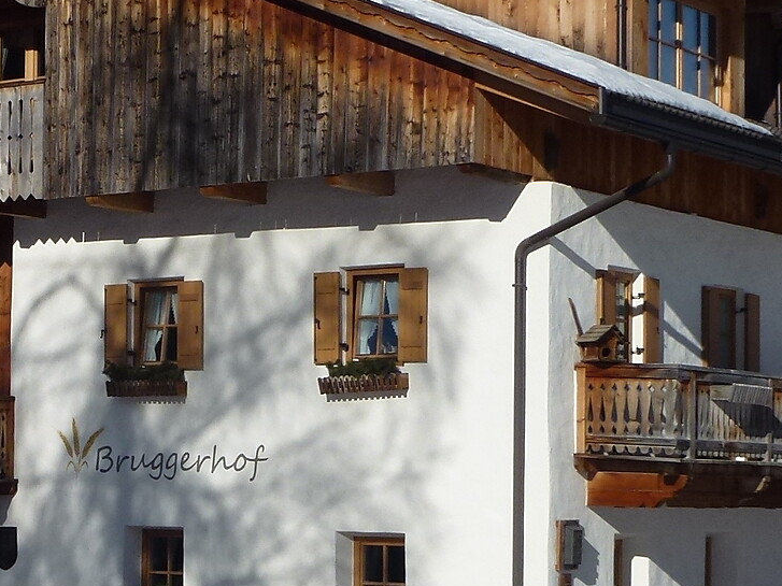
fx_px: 2326
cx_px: 49
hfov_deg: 18.7
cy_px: 412
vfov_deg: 14.3
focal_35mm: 103
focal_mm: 6.8
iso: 100
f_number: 3.8
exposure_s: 1/2000
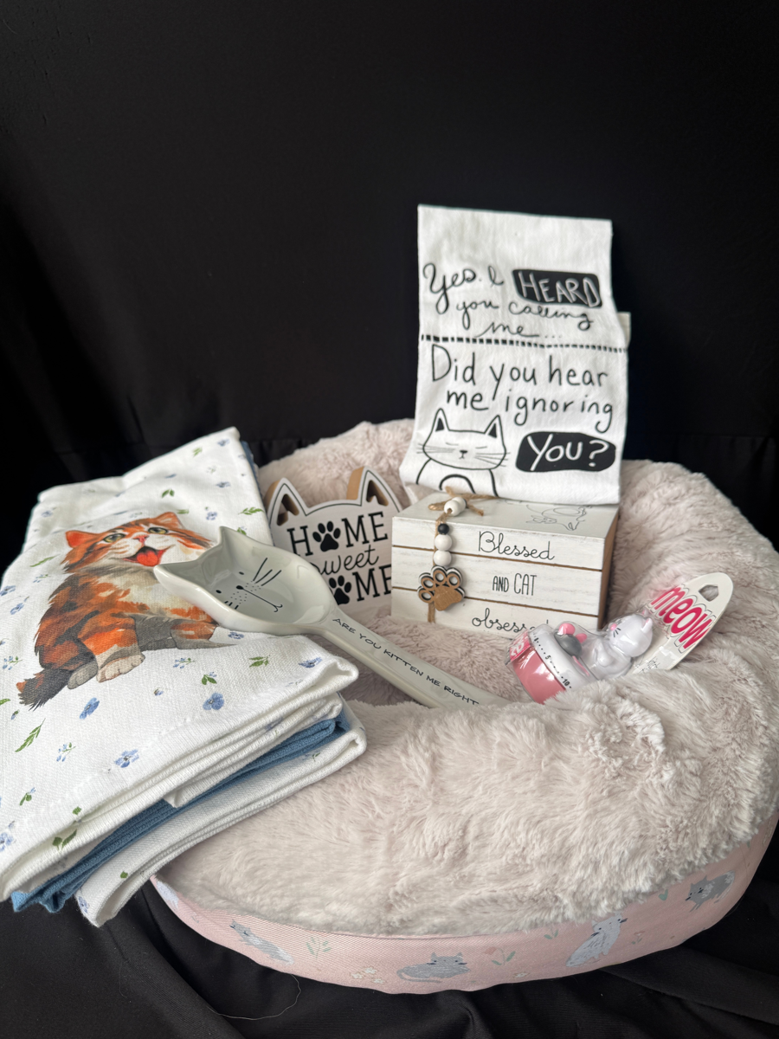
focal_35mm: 24
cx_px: 390
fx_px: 720
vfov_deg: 71.6
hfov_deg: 56.8
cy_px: 520
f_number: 1.78
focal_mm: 6.76
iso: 50
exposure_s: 1/123
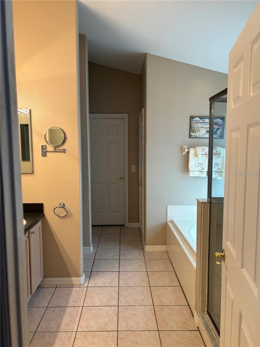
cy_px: 174
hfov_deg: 53.1
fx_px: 260
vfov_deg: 67.3
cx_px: 130
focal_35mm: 26
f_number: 1.6
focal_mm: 5.96
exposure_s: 1/60
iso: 100
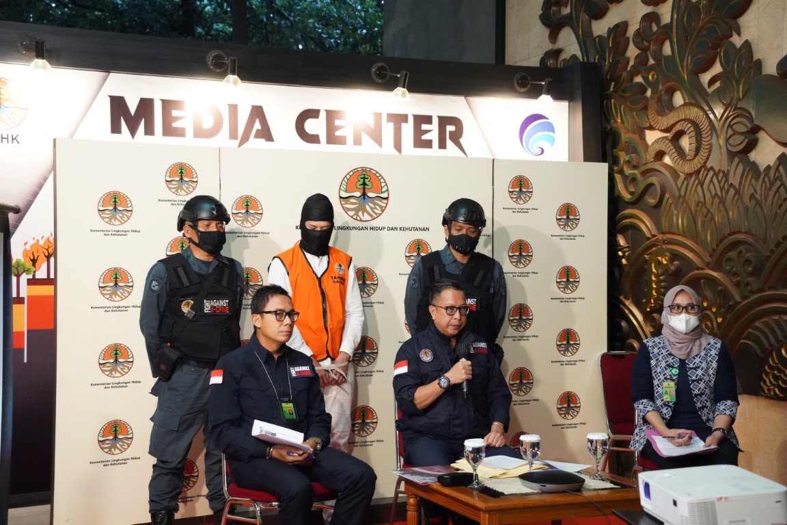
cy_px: 262
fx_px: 1202
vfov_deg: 24.6
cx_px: 394
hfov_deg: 36.2
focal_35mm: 55
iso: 12800
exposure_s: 1/200
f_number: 4.5
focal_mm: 55
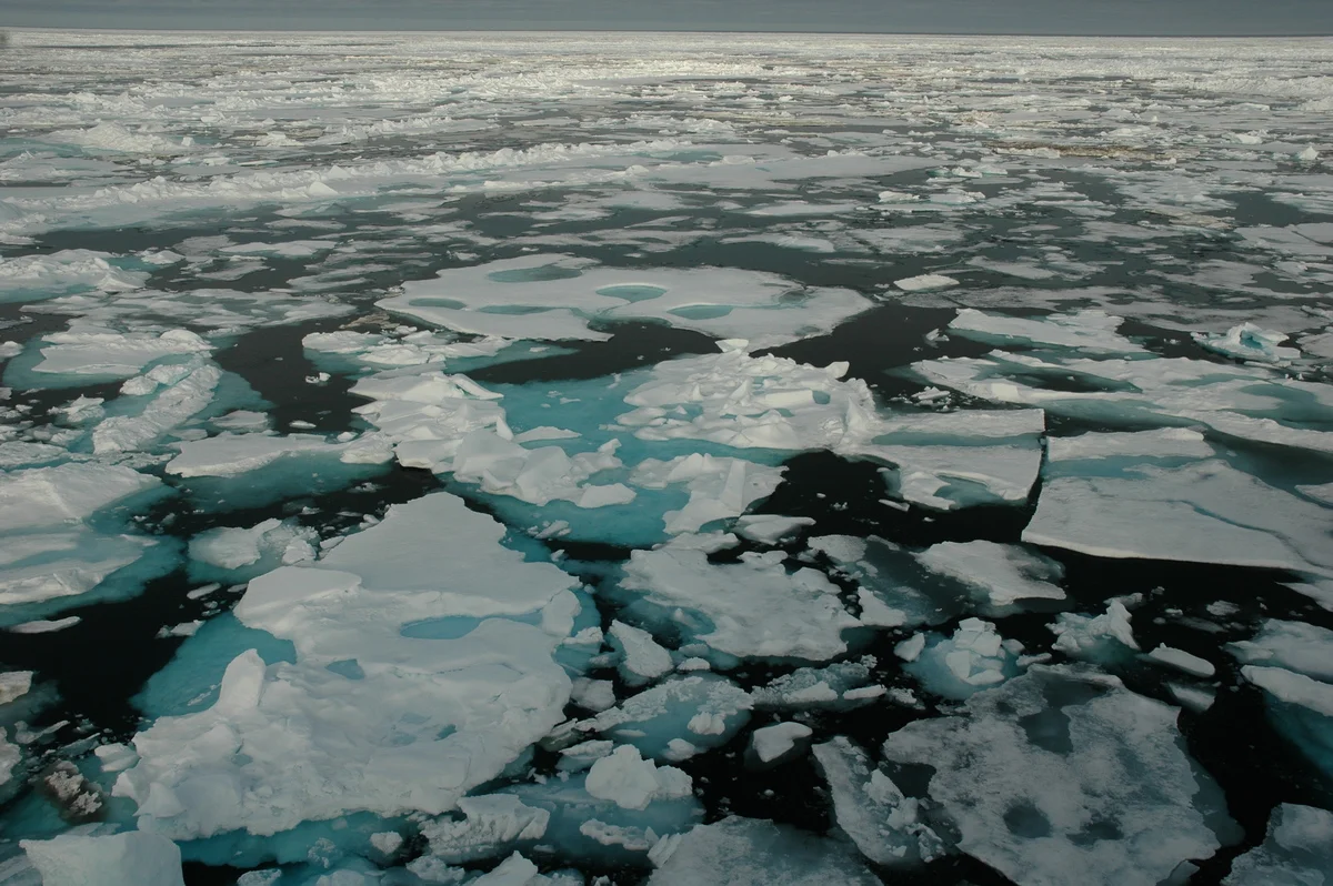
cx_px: 666
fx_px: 1332
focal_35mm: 36
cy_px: 443
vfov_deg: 36.8
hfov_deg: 53.2
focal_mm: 24
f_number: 7.1
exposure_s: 1/200
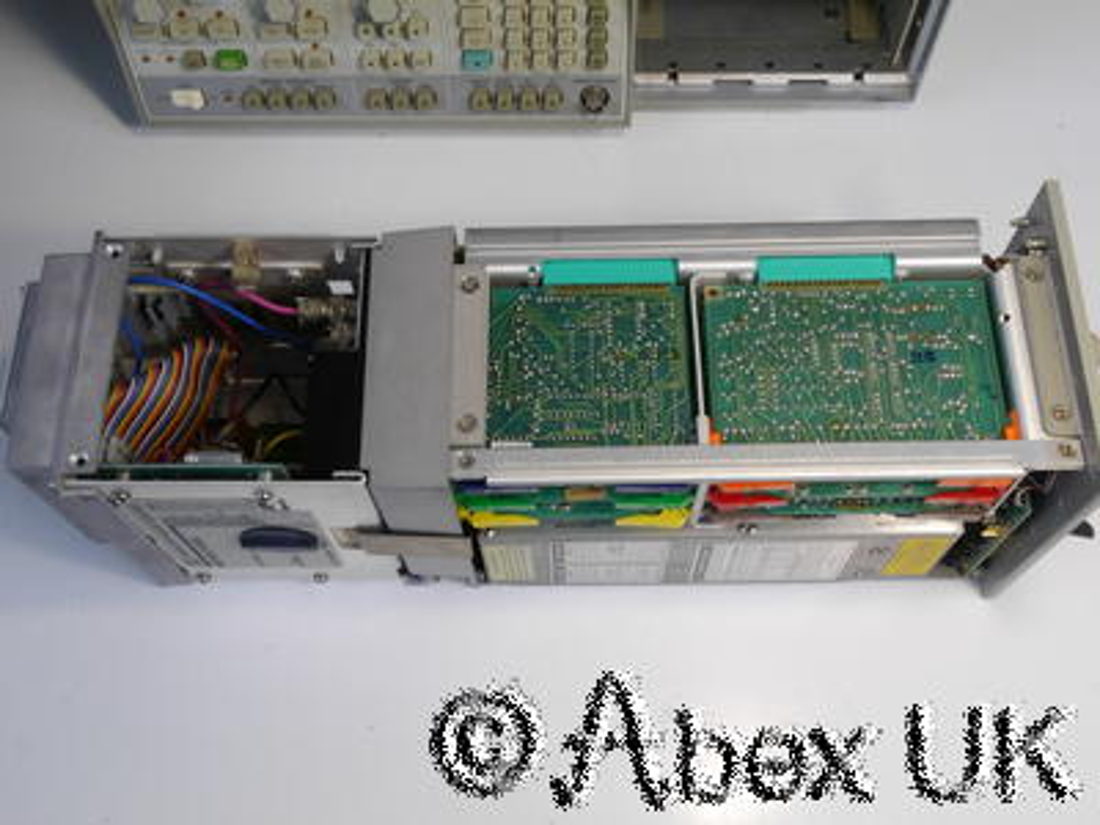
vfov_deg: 37.7
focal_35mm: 38
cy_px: 412
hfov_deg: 49.0
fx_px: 1208
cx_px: 550
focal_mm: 19
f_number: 22
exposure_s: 1/3.2
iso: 800
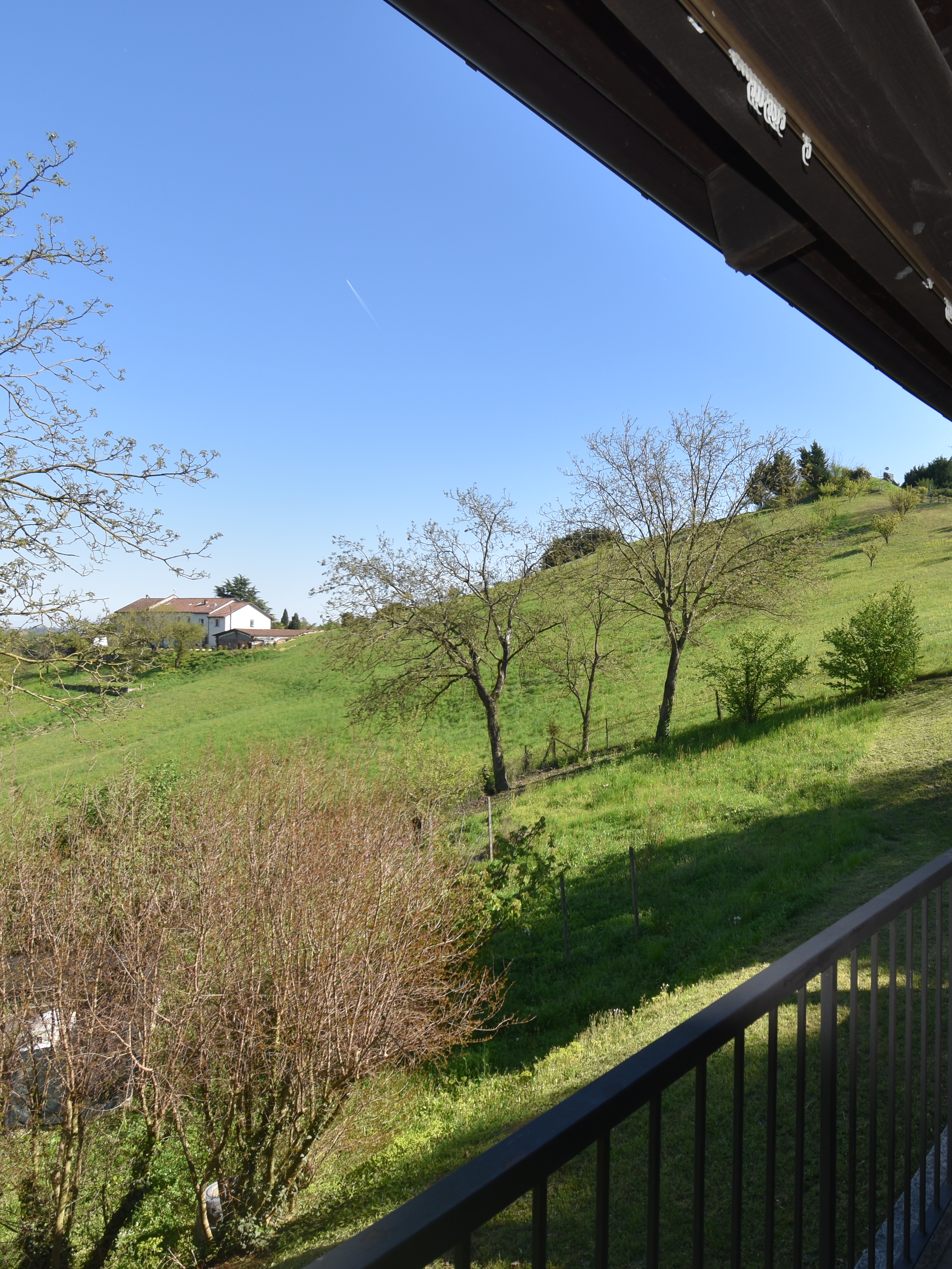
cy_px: 630
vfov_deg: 76.4
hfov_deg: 58.8
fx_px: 807
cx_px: 679
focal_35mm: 22
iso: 100
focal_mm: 10
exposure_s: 1/200
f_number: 7.1
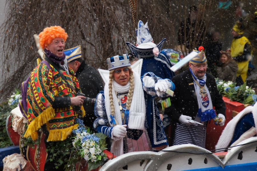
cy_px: 86
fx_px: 1123
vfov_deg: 8.7
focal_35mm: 158
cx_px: 128
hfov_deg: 13.1
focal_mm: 105
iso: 1000
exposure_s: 1/160
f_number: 5.6
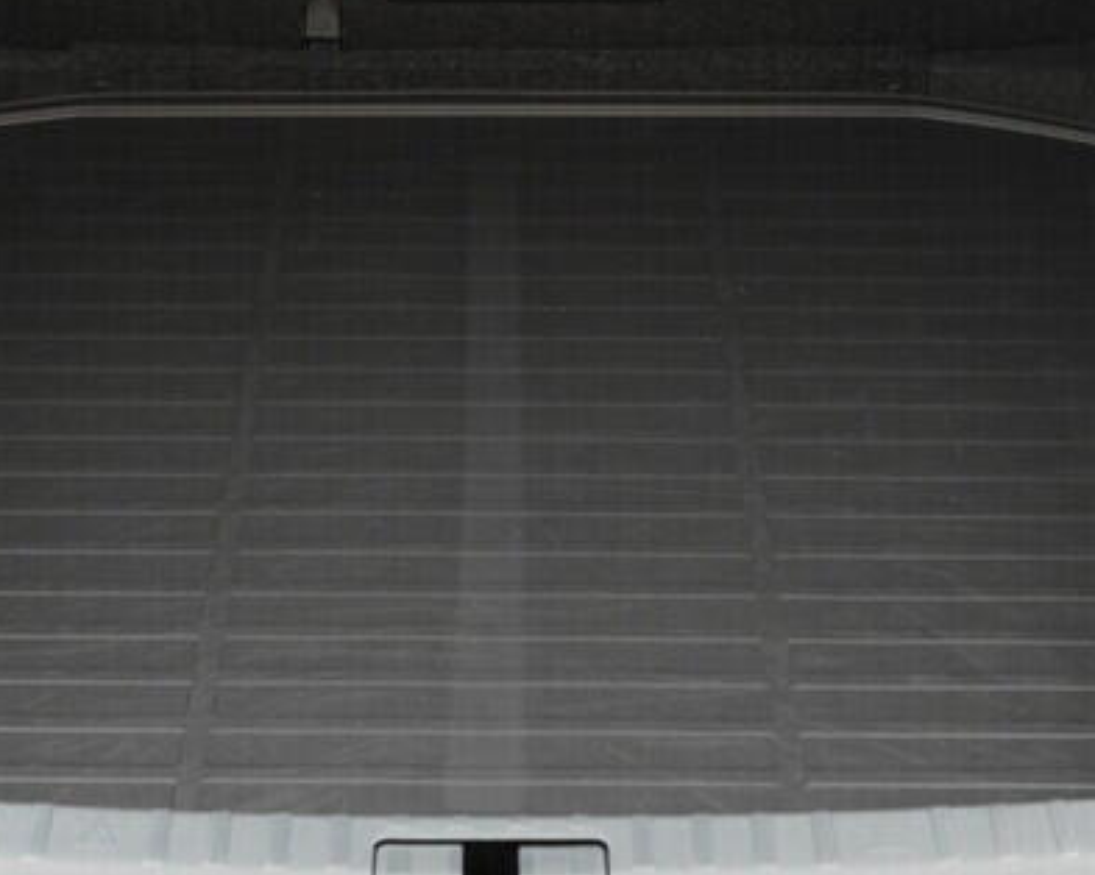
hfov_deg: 21.7
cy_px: 130
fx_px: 2850
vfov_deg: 17.3
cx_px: 476
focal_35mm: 88
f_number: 5.6
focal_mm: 24
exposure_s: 1/50
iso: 1600
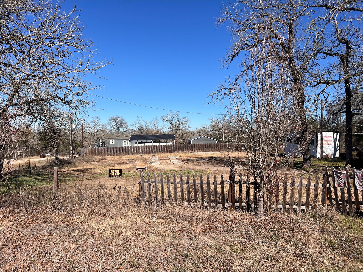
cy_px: 136
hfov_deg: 67.3
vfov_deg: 53.1
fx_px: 273
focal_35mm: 26
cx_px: 182
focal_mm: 5.7
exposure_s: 1/5587
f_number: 1.5
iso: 50
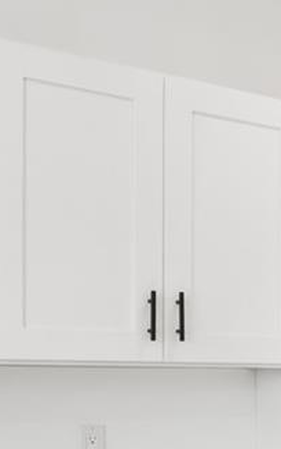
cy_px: 348
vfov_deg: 27.0
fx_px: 918
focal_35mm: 75
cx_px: 482
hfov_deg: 15.3
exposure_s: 1/6
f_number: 13
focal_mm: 10
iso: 320
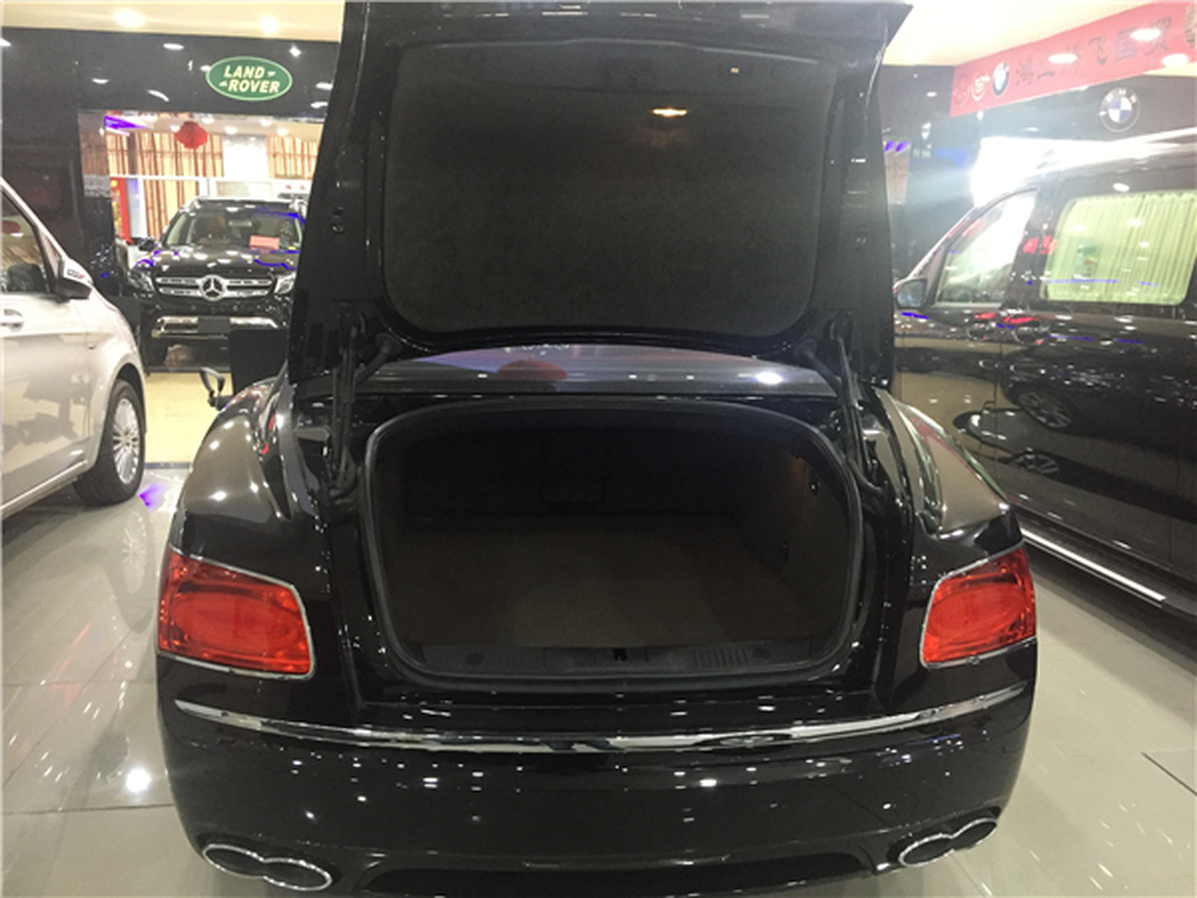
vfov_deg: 48.2
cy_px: 449
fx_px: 1003
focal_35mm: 29
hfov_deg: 61.7
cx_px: 598
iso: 250
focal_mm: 4.15
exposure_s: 1/25
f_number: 2.2
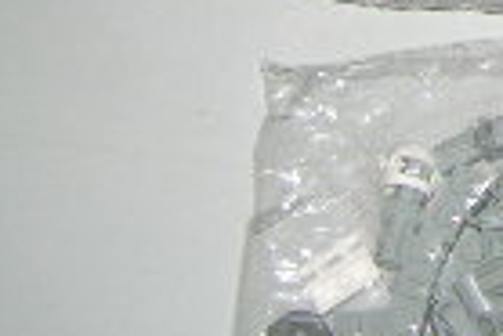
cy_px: -477
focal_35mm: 182
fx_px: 2546
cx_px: 1089
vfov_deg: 7.1
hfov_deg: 10.2
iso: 100
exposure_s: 1/60
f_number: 2.8
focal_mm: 8
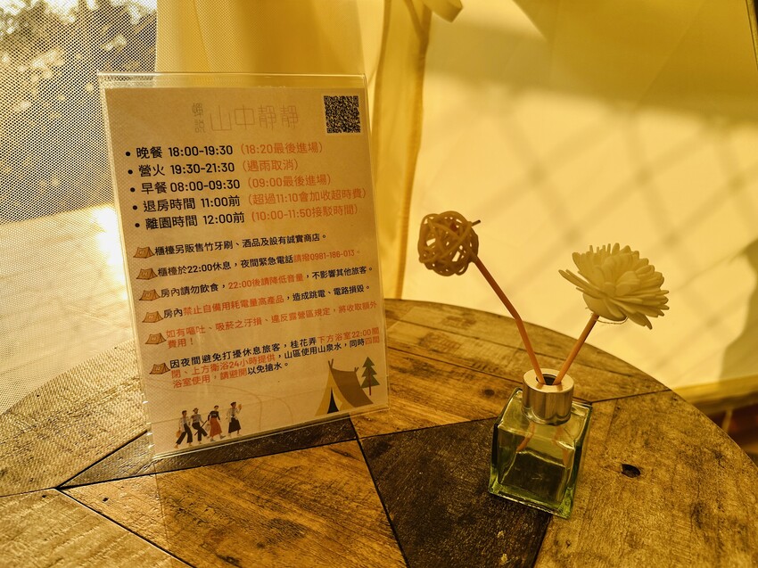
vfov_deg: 56.8
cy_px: 284
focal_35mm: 24
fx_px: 525
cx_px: 379
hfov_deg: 71.6
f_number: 1.78
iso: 80
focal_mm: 6.86
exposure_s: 1/1473
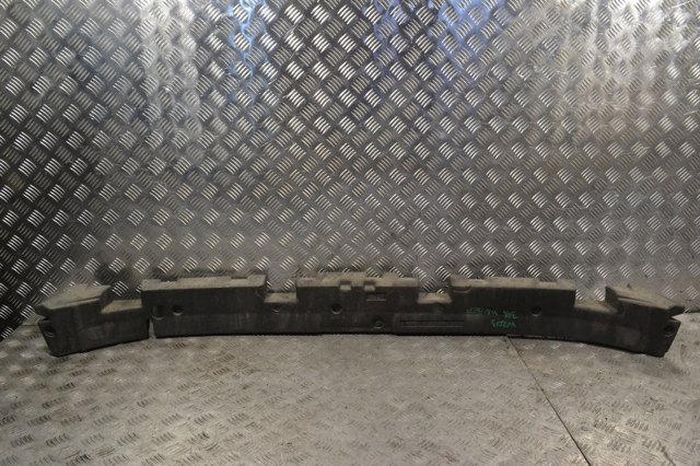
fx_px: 583
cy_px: 233
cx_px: 350
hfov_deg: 62.0
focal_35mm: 30
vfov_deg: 43.6
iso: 3200
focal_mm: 20
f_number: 9
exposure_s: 1/320
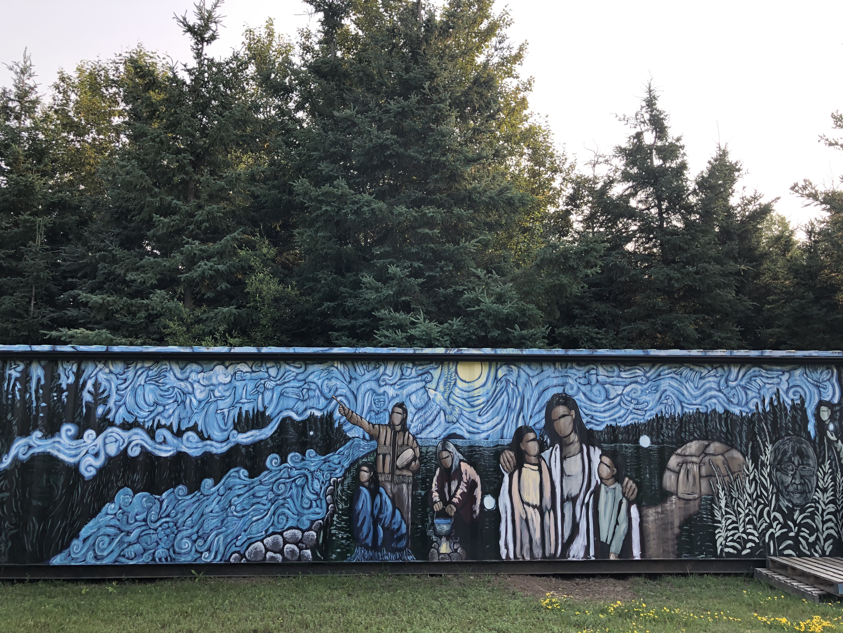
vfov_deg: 49.7
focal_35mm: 28
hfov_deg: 63.4
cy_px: 316
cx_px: 422
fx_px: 682
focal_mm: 3.99
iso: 20
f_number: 1.8
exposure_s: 1/279
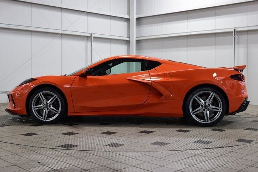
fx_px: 344
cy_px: 86
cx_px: 129
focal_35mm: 48
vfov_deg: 28.1
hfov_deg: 41.1
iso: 400
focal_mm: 32
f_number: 6.3
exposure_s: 1/20
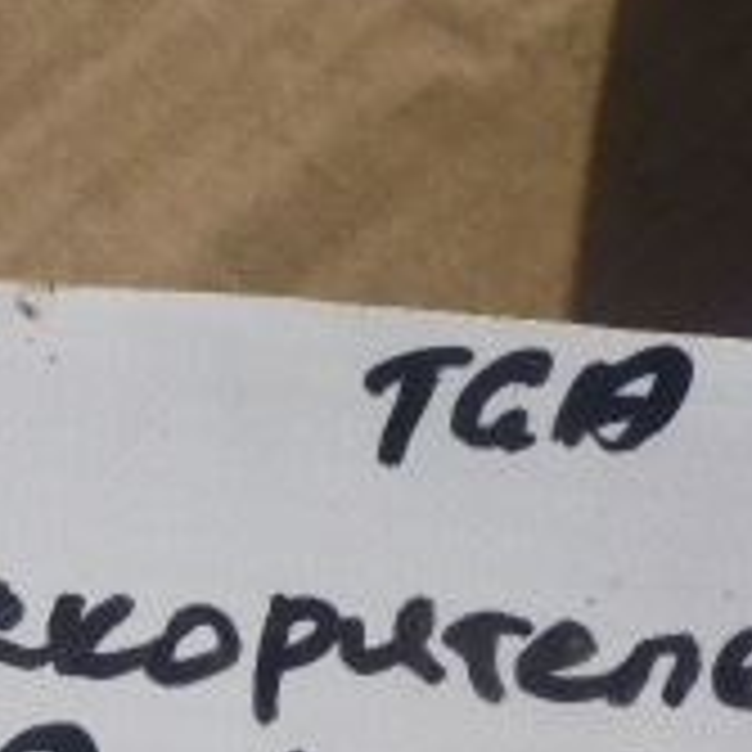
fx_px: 2335
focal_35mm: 95
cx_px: 176
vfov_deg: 18.0
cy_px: 698
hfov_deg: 18.2
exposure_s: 1/400
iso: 100
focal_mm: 4.9
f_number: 10
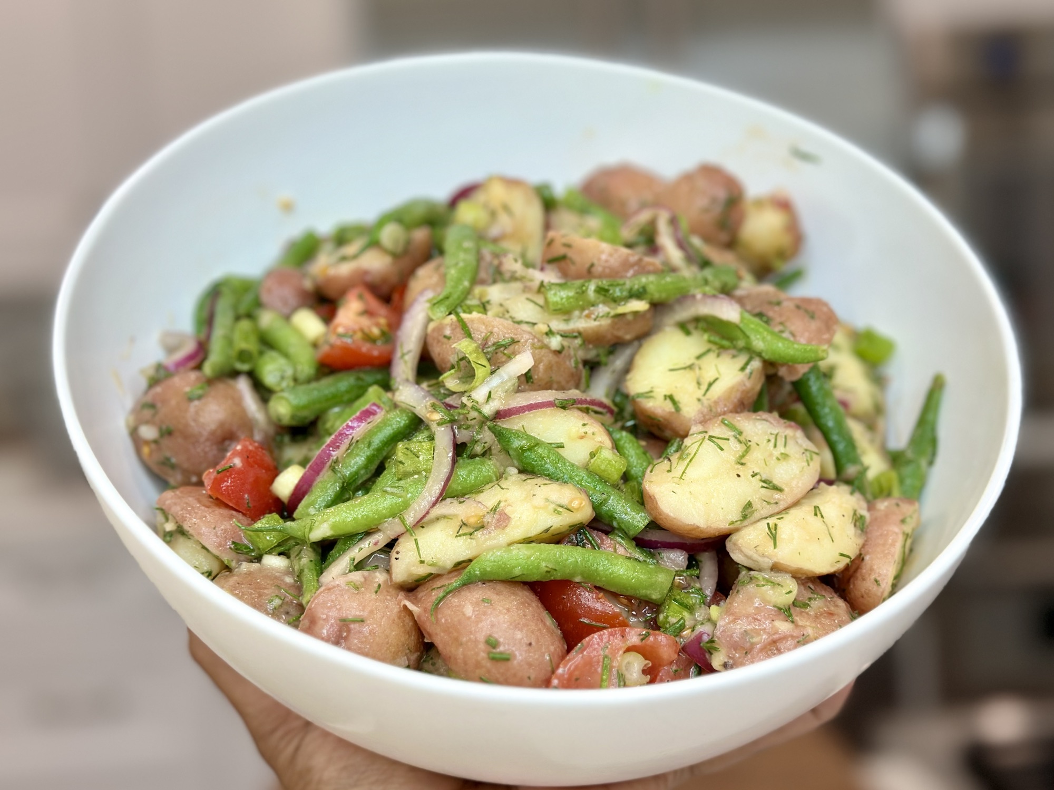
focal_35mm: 48
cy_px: 395
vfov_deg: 30.2
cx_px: 527
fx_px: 1461
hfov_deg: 39.7
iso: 80
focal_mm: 6.86
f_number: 1.78
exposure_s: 1/315
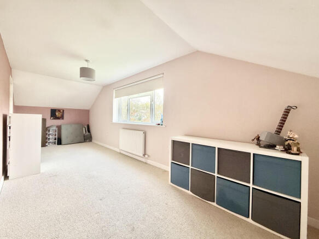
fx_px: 129
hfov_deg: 102.1
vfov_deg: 85.7
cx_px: 160
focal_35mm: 14
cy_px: 120
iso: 125
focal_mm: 2.22
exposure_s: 1/99
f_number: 2.2
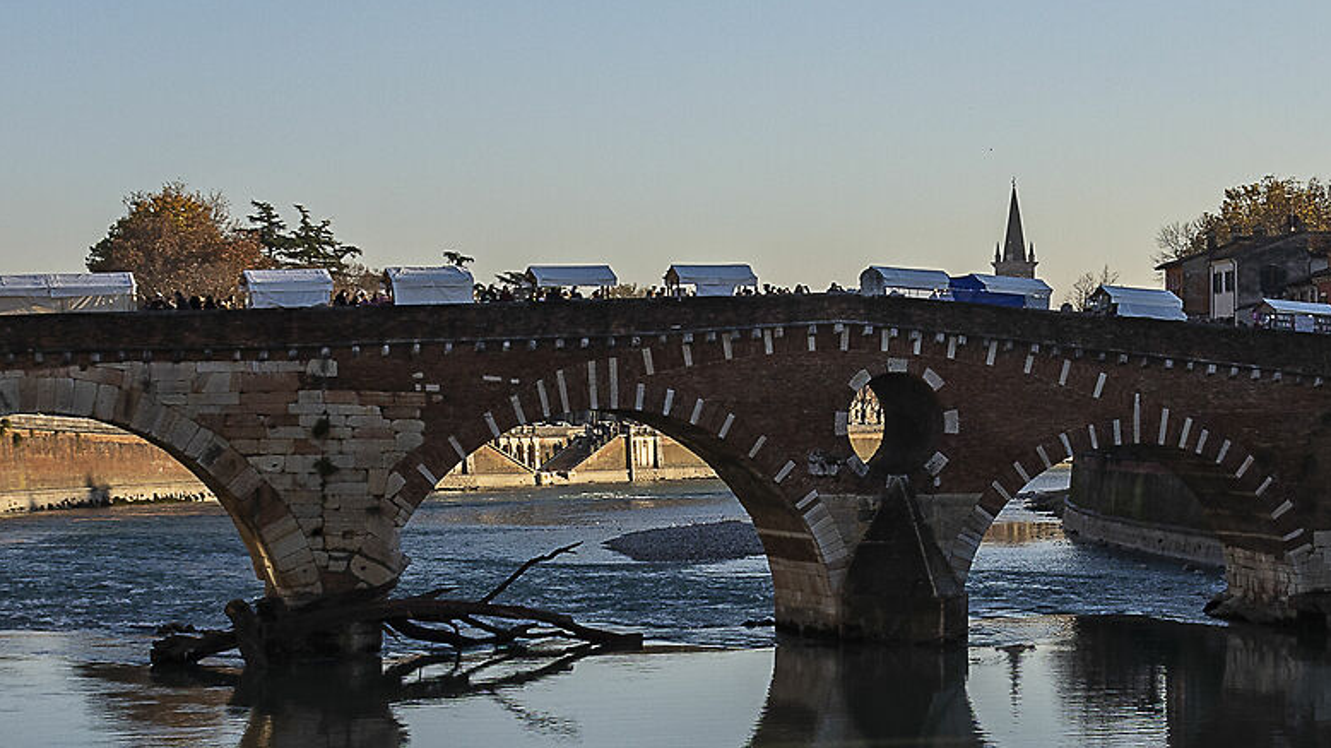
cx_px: 886
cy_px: 324
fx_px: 3422
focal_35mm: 97
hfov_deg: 21.9
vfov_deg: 12.5
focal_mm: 20
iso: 100
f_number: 8
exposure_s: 1/250
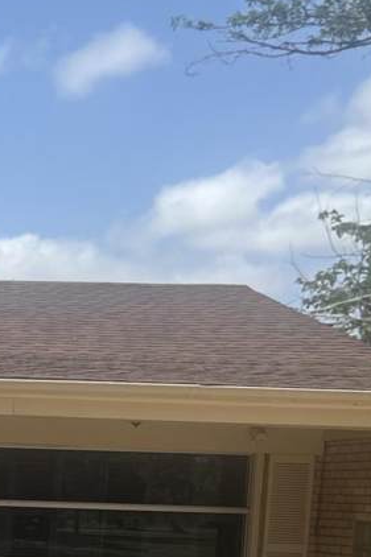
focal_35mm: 82
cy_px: 620
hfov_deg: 14.5
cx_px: -313
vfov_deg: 23.2
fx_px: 1269
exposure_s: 1/3968
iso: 50
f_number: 1.5
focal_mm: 5.7
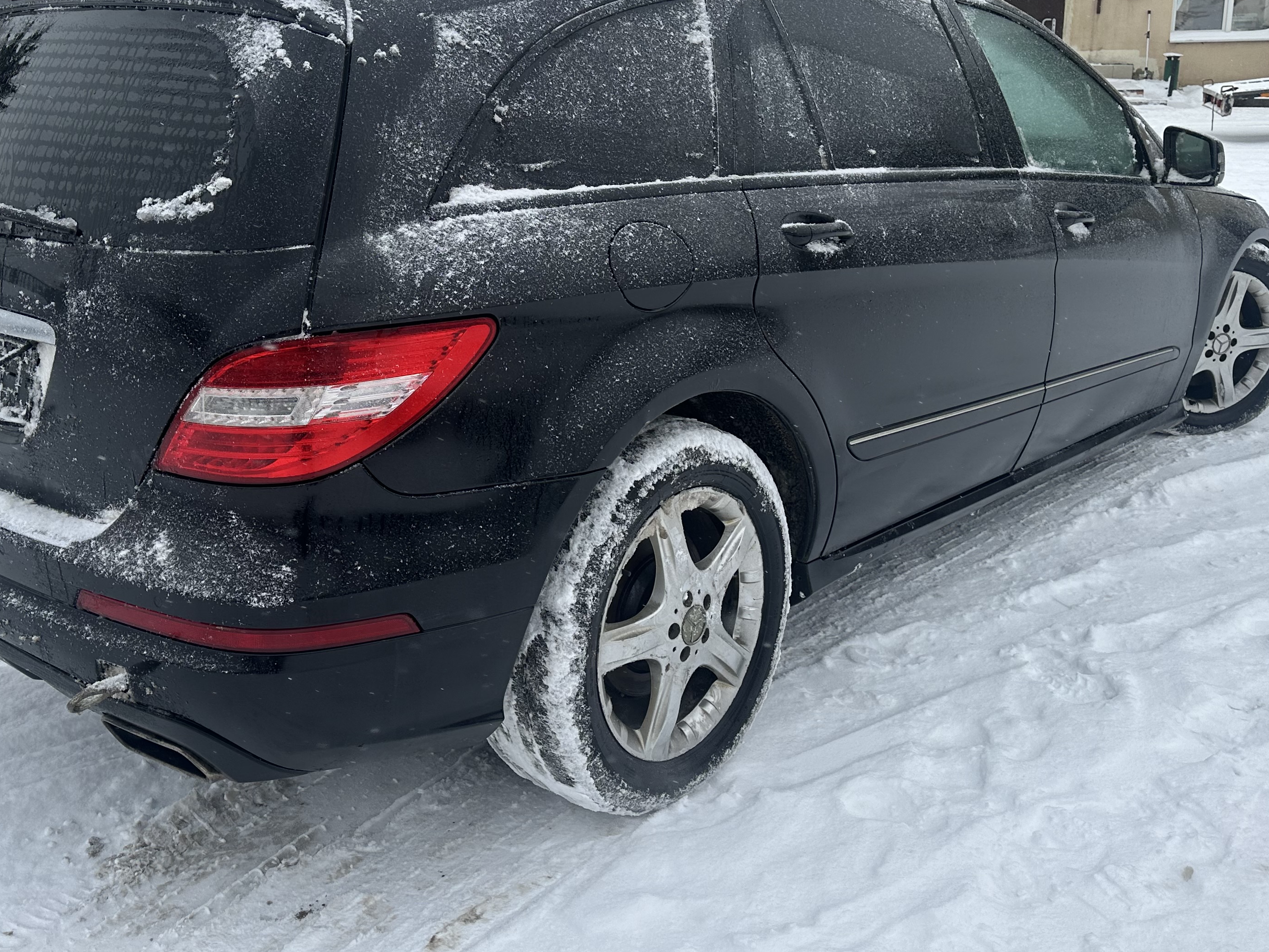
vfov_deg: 40.5
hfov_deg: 52.4
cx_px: 531
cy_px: 364
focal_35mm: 35
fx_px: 1283
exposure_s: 1/503
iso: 80
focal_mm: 6.86
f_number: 1.78
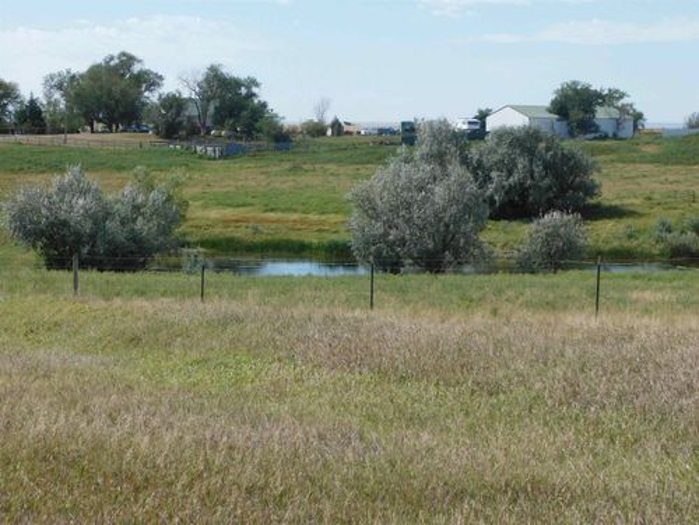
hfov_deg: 27.4
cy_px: 262
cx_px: 350
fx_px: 1434
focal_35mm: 71
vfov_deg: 20.7
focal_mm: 12.6
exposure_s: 1/800
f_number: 4.3
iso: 125
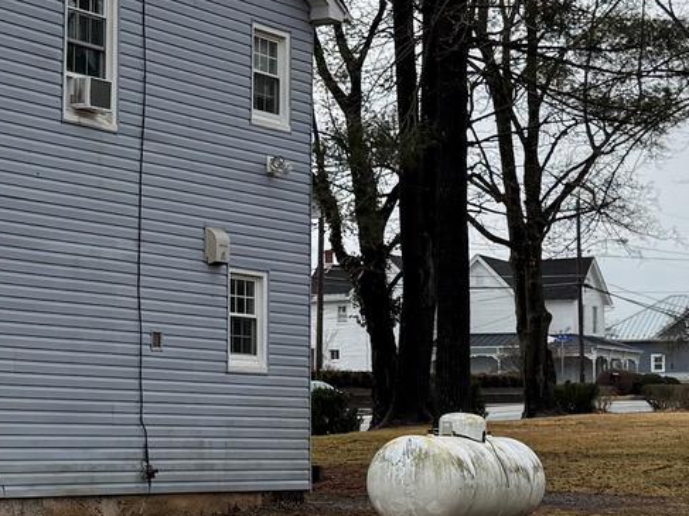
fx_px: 2010
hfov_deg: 18.7
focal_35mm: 101
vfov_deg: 14.6
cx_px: -58
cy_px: 295
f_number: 1.78
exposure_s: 1/6173
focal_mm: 6.76
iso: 100
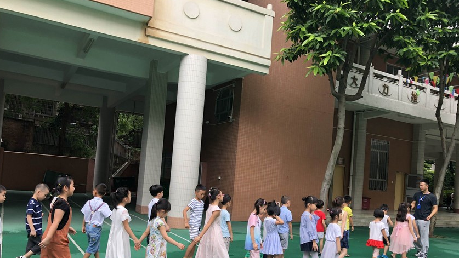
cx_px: 228
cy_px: 167
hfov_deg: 62.6
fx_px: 377
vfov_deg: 37.5
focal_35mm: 31
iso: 25
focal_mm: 3.99
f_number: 1.8
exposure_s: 1/120
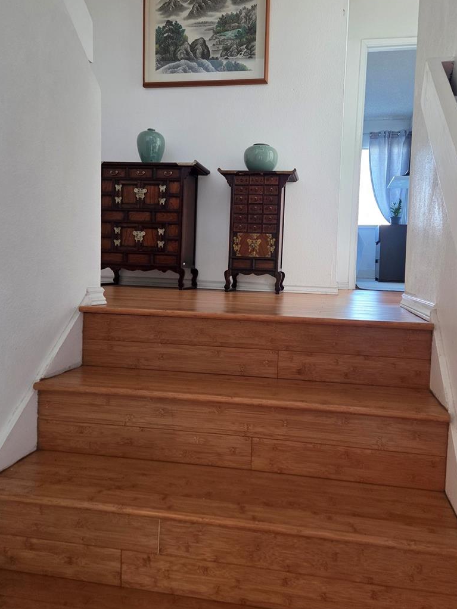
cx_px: 256
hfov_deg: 51.3
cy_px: 294
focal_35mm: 27
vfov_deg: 65.3
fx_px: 475
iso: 250
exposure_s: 1/120
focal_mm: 5.4
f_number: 1.8
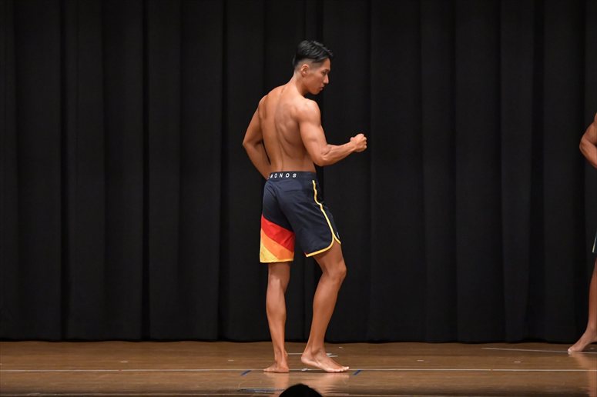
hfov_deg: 9.2
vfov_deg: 6.1
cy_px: 198
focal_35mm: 225
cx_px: 298
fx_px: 3729
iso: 6400
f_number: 5.6
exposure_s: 1/400
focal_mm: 150
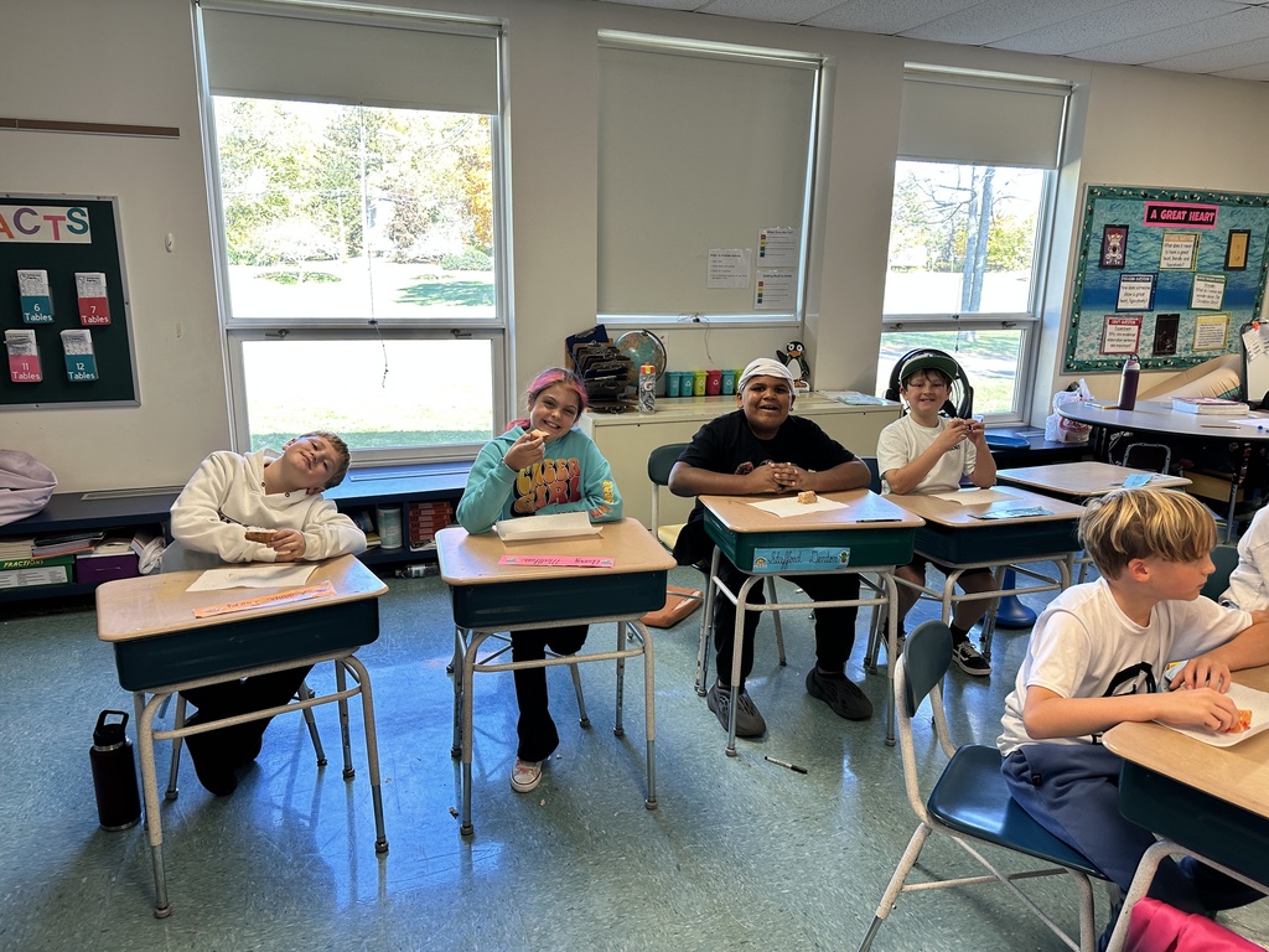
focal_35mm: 24
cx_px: 634
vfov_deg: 56.8
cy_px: 476
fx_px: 880
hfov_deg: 71.6
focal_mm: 6.86
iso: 100
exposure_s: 1/121
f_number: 1.78
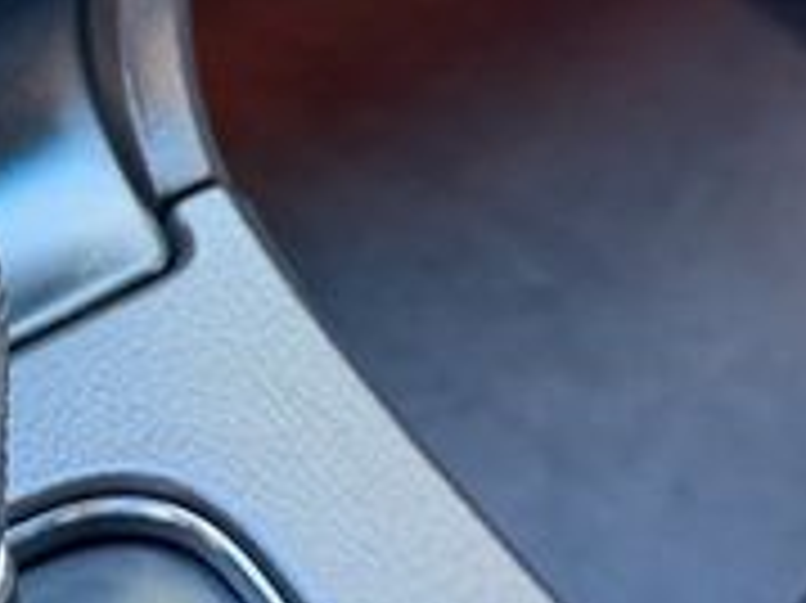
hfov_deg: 21.8
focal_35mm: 86
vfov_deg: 17.1
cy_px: 207
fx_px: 2001
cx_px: -23
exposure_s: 1/60
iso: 500
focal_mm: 6.76
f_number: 1.78
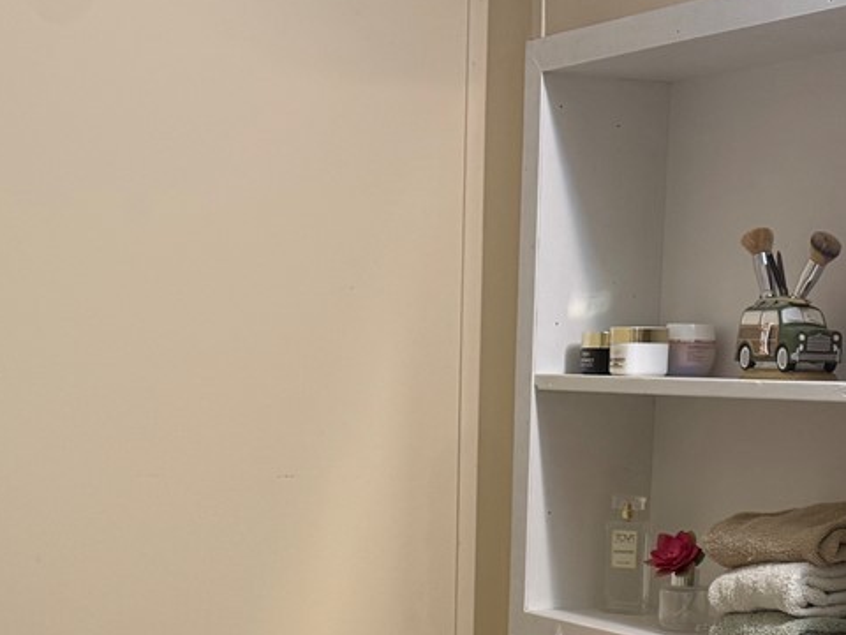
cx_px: 441
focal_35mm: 80
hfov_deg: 24.4
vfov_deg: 17.4
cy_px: 792
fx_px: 1955
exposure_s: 1/60
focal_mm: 6.76
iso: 125
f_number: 1.78
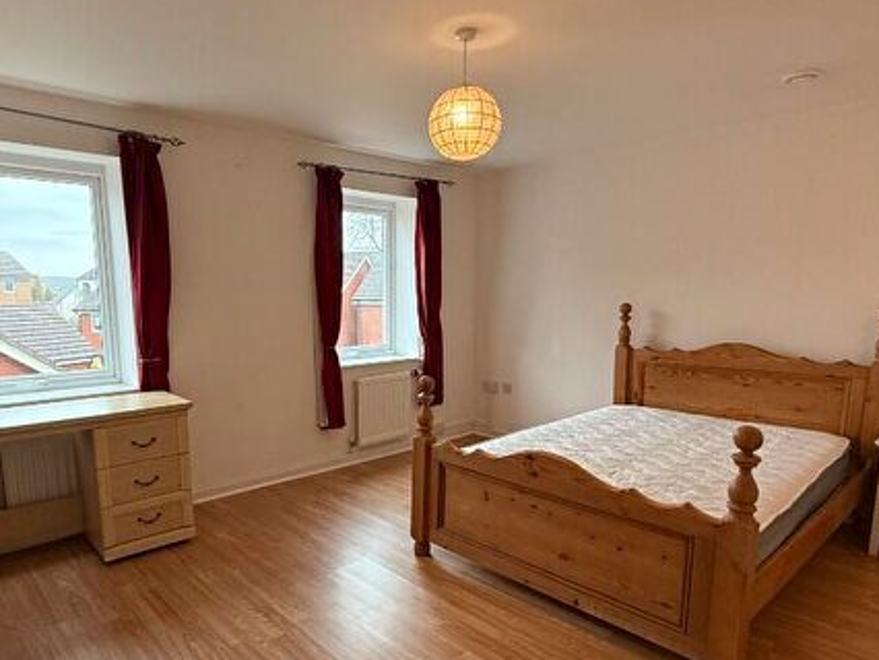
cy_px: 383
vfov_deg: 58.6
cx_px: 392
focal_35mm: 23
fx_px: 584
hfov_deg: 73.7
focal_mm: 2.22
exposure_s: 1/99
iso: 200
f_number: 2.2
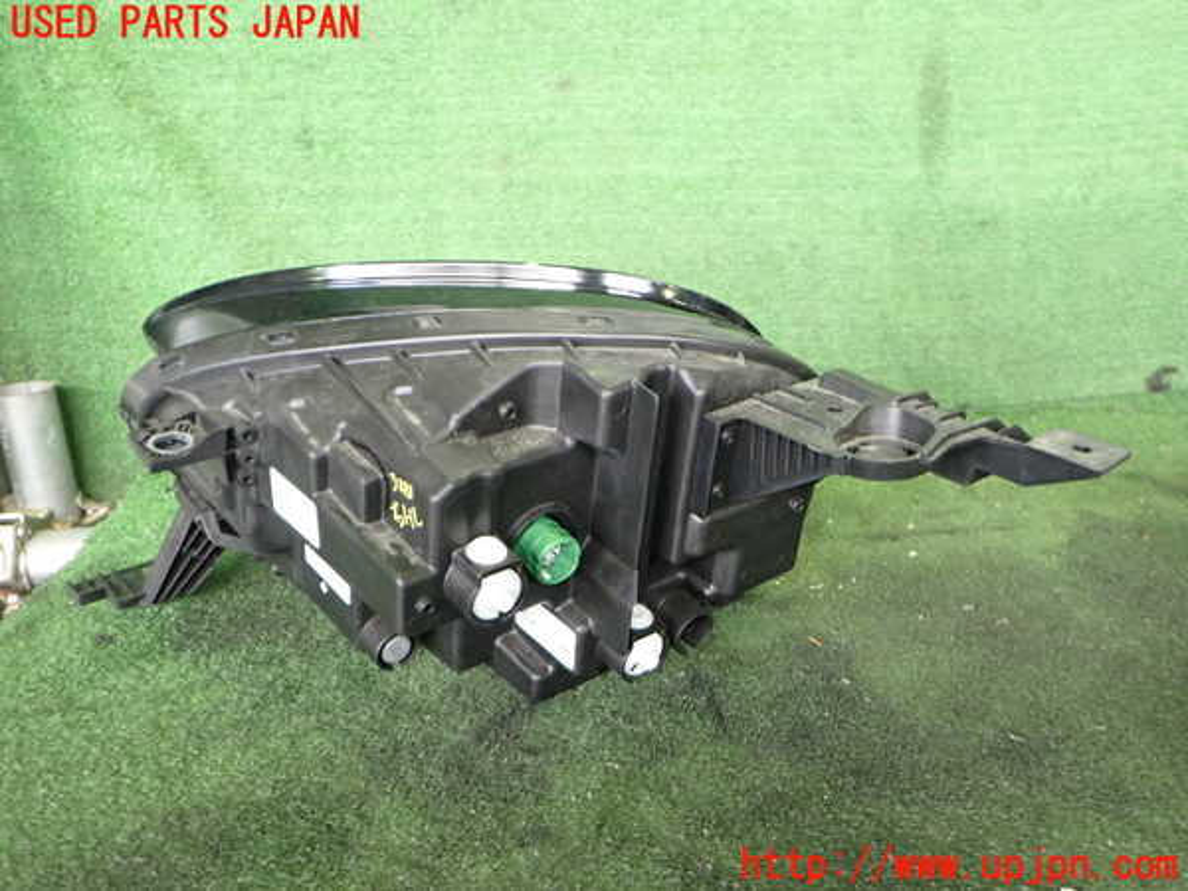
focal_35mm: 30
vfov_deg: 46.8
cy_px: 446
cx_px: 594
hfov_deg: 60.0
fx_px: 1030
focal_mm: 5.4
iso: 400
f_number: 2.3
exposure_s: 1/30
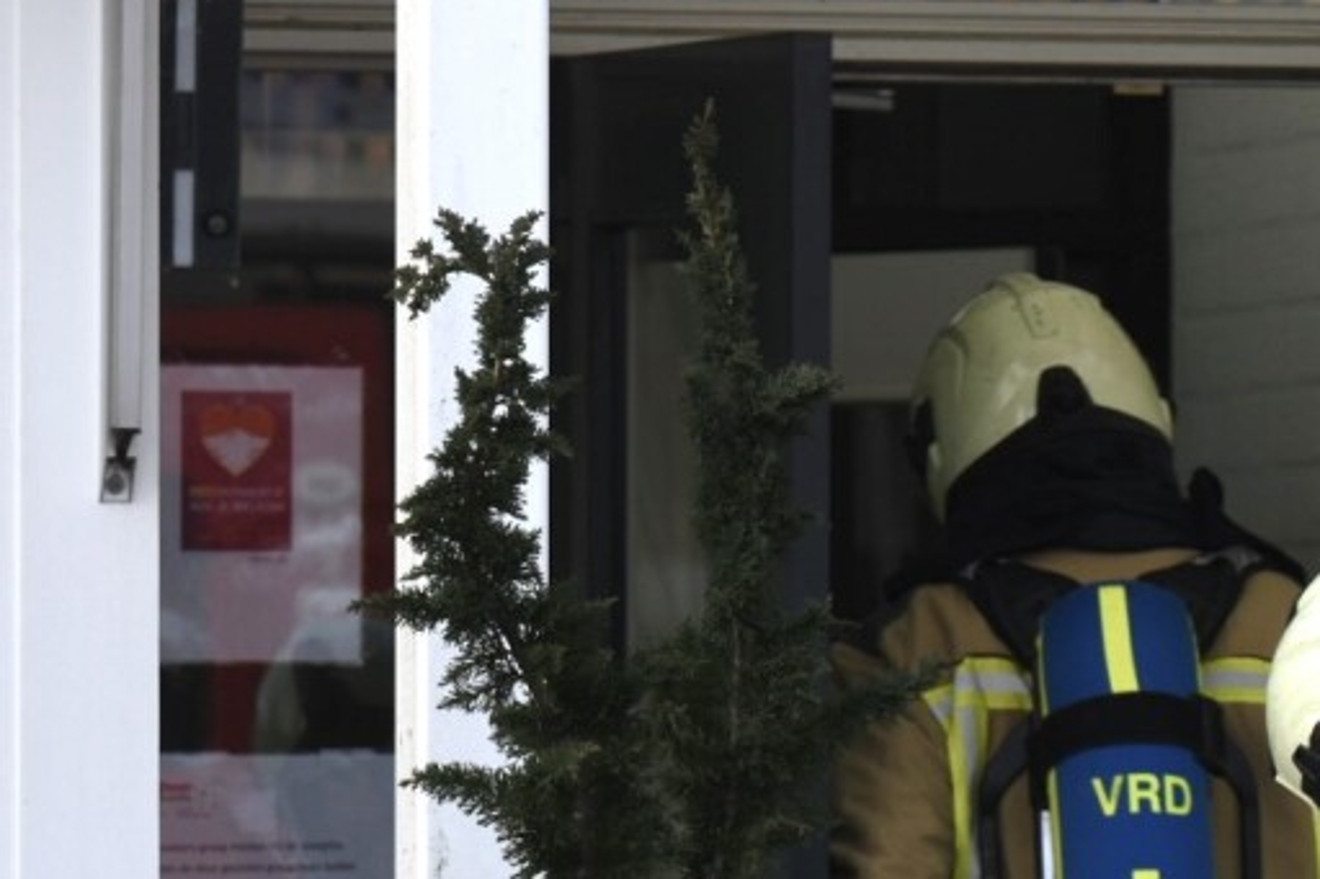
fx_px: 22697
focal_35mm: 619
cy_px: 751
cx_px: 1382
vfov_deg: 2.2
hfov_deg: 3.3
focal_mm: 165
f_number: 4.5
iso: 200
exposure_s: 1/100
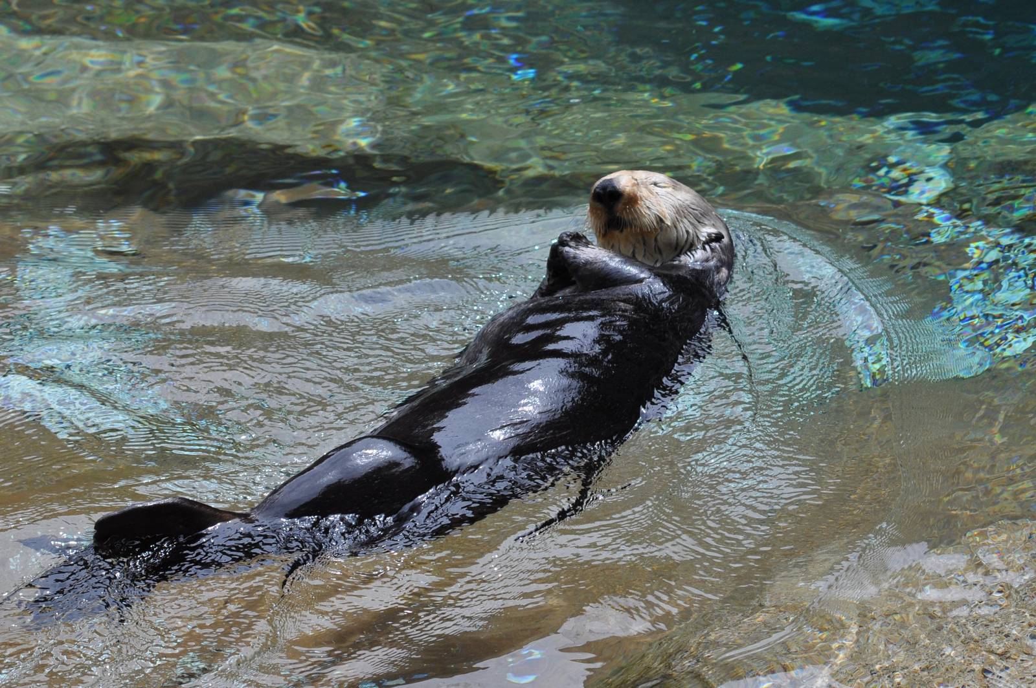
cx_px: 518
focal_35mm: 105
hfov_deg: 19.5
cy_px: 344
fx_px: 3018
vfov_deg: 13.0
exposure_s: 1/500
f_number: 5.6
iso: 220
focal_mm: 70
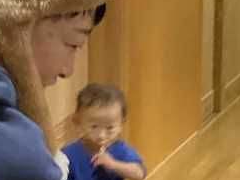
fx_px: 1144
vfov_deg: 8.9
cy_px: 202
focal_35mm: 165
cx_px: 131
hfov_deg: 12.0
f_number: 2.4
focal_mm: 3.3
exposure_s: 1/33
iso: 400
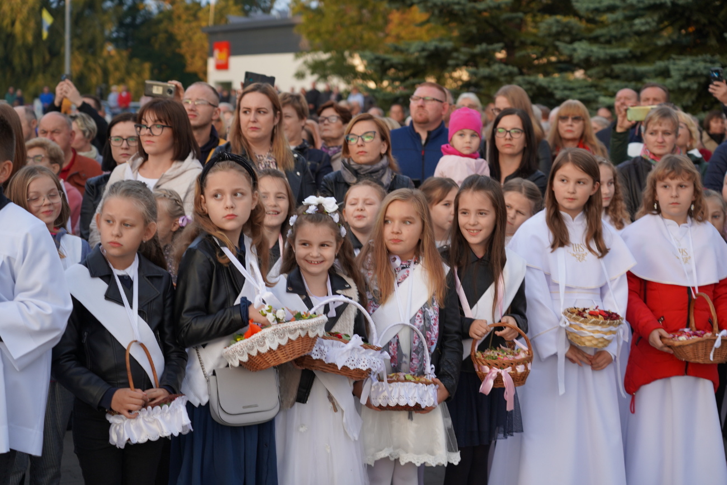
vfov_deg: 18.4
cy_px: 242
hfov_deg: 27.3
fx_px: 1494
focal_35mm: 74
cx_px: 364
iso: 200
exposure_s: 1/160
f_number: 4
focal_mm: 74
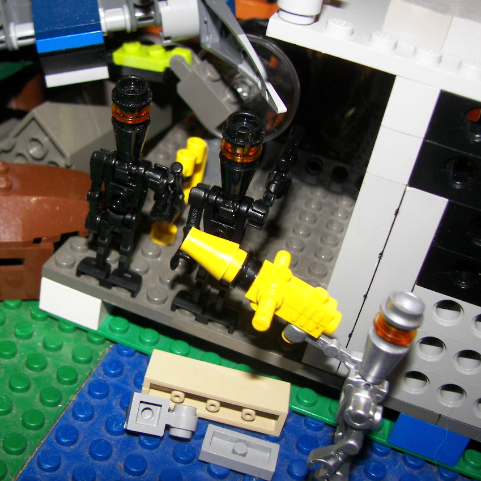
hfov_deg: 34.8
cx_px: 138
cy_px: 246
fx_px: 755
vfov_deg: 35.4
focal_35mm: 48
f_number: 2.8
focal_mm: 6
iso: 100
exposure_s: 1/30
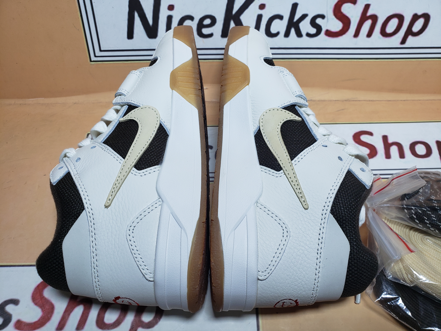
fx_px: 331
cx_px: 220
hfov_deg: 67.3
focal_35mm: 26
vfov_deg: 53.1
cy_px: 166
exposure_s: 1/333
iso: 50
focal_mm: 4.3
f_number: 2.4
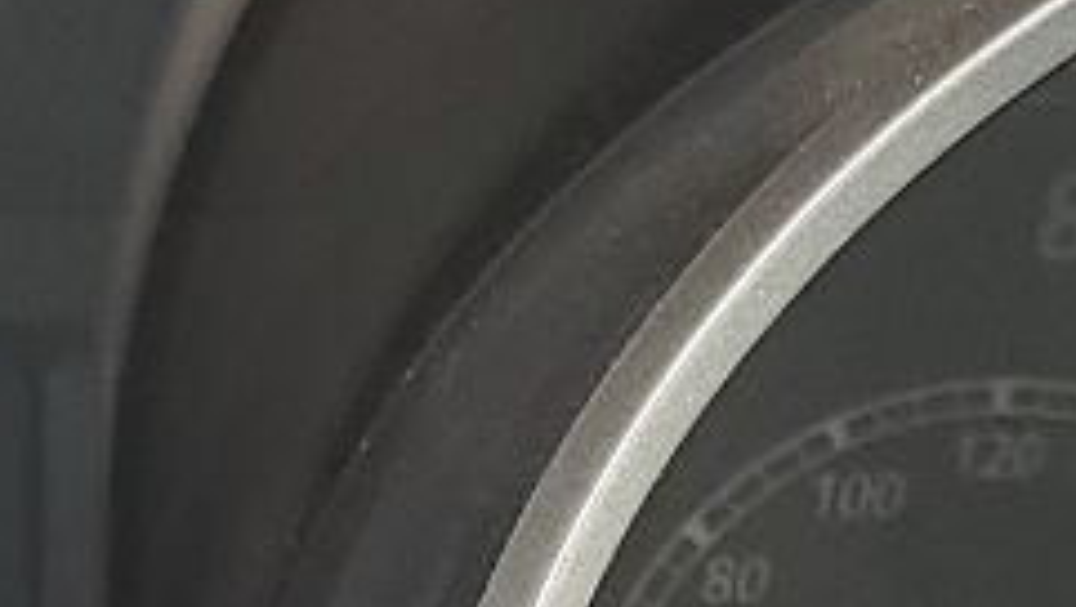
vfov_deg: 6.4
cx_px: -344
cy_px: 687
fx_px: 5368
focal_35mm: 188
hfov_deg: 11.2
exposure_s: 1/120
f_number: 1.5
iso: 50
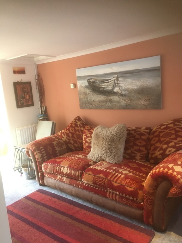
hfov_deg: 48.2
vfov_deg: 61.7
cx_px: 91
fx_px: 203
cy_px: 122
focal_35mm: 29
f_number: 2.2
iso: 200
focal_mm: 4.15
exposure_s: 1/33
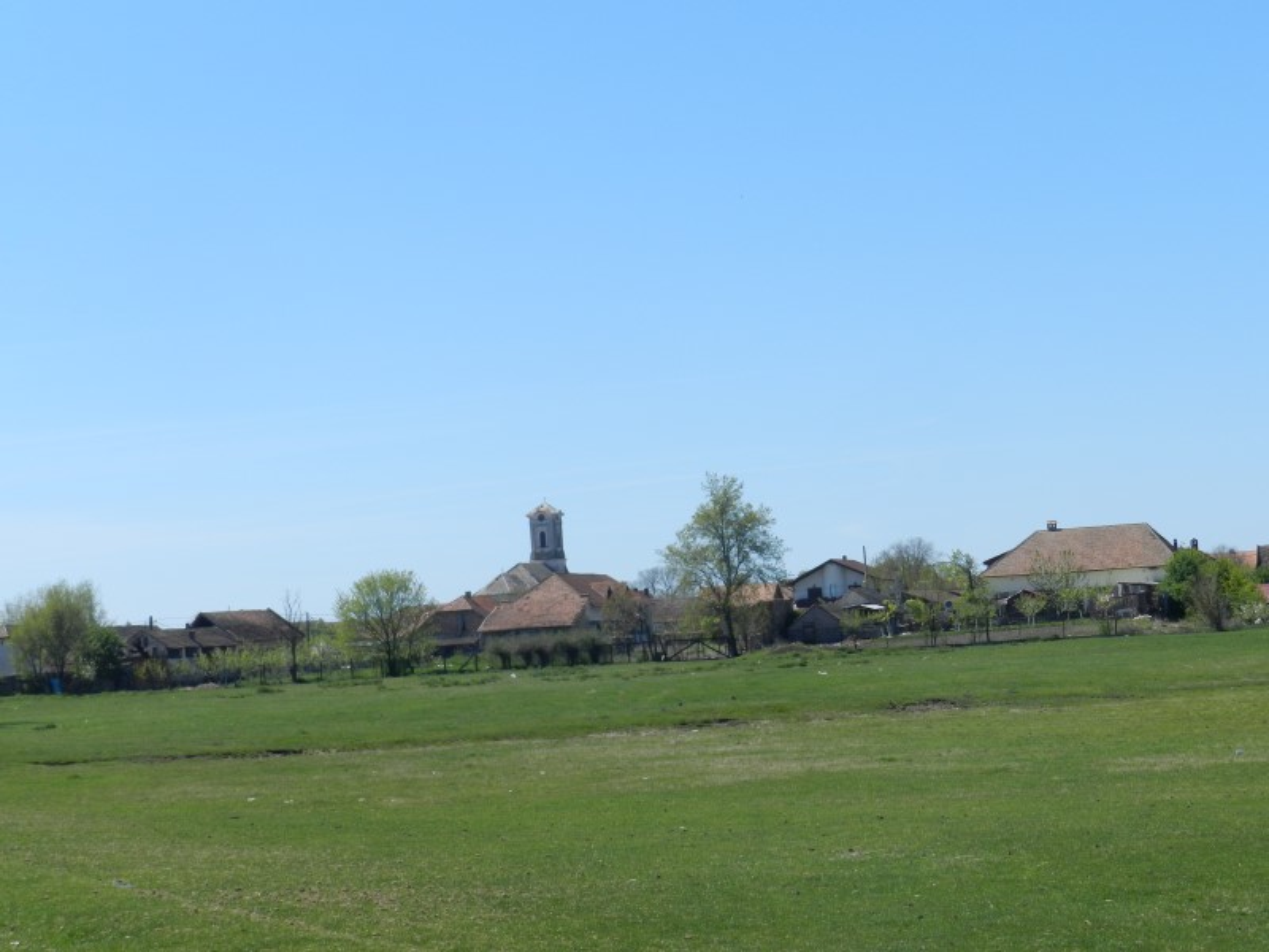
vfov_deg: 19.4
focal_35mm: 76
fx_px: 2786
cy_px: 476
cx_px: 634
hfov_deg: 25.7
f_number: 4.8
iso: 160
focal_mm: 13.5
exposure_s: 1/1000
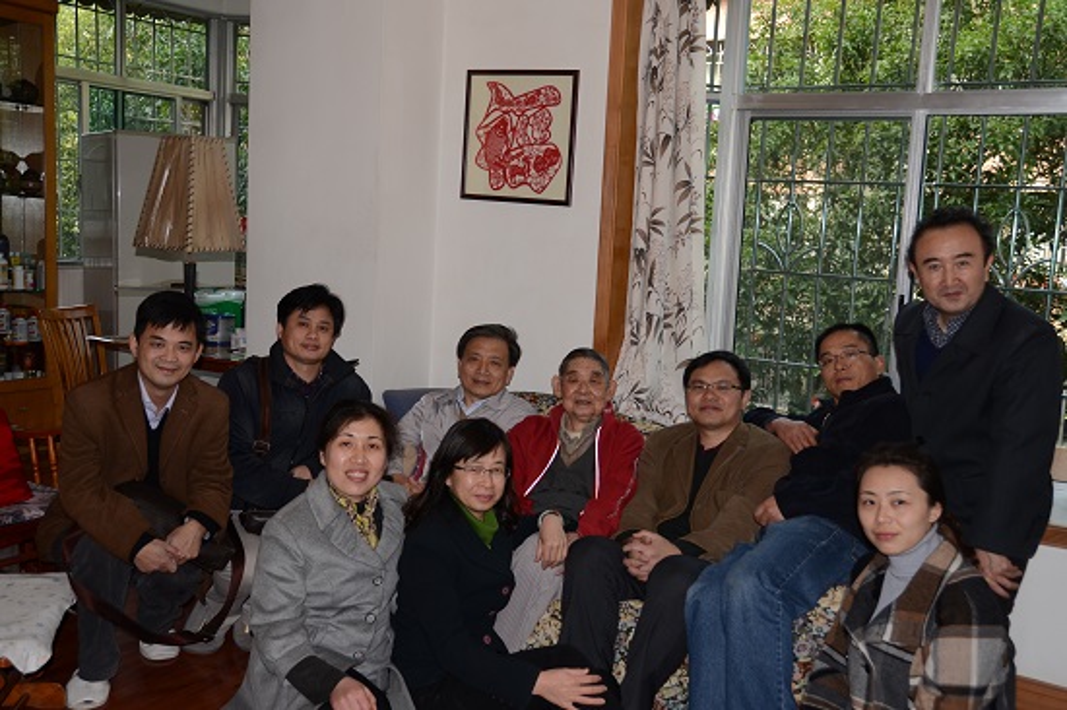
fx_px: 1155
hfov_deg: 49.6
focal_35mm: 39
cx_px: 534
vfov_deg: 34.2
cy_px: 355
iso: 200
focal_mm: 26
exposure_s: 1/125
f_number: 3.8
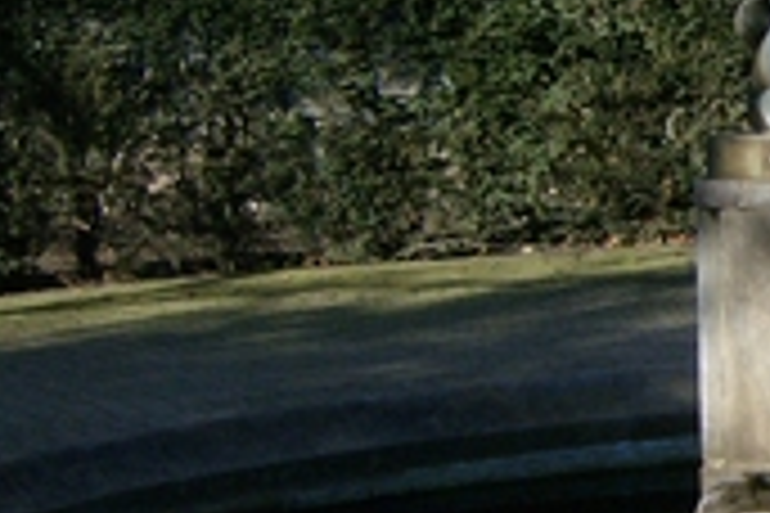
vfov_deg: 10.4
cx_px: 1076
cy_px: 153
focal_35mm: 132
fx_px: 2823
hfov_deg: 14.7
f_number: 4.7
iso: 100
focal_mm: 6
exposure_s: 1/370
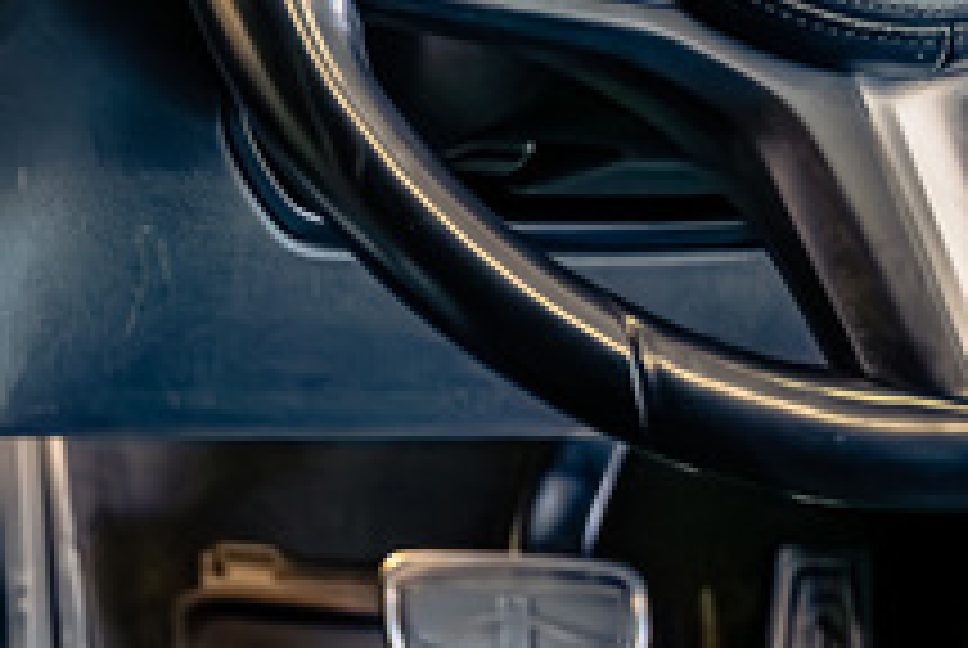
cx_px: -651
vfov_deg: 10.1
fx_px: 3581
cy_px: -207
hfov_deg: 14.0
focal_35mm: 133
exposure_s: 1/100
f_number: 2.8
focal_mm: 28
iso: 320
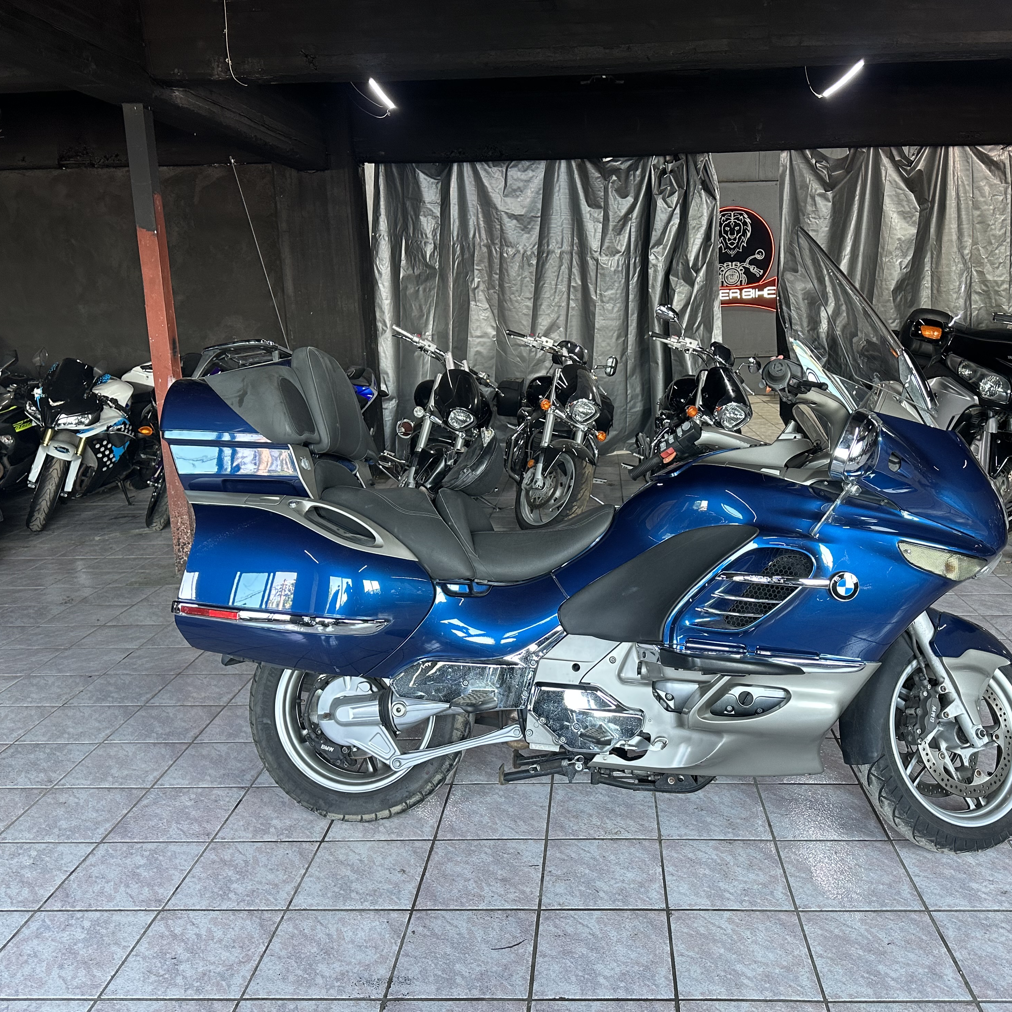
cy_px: 506
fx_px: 959
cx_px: 568
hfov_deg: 55.5
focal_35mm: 29
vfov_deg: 55.6
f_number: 1.78
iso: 200
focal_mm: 6.86
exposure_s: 1/60
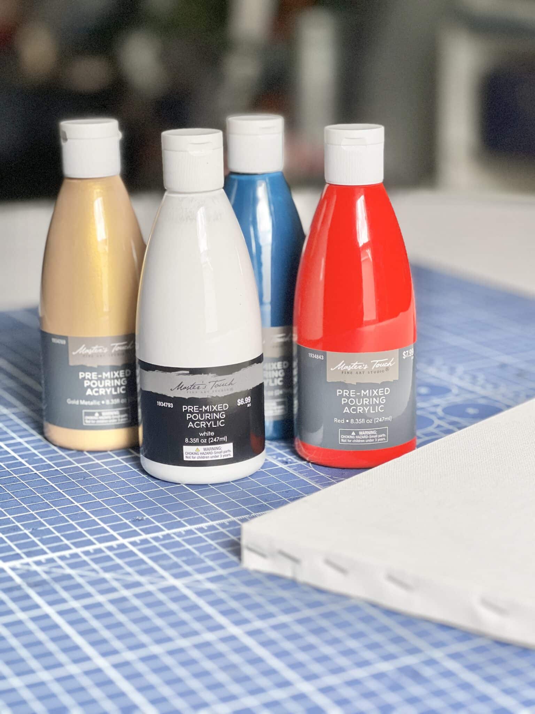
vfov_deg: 25.3
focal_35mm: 77
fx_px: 1587
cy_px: 357
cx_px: 268
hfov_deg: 19.1
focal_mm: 9
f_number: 2.8
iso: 250
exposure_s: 1/103
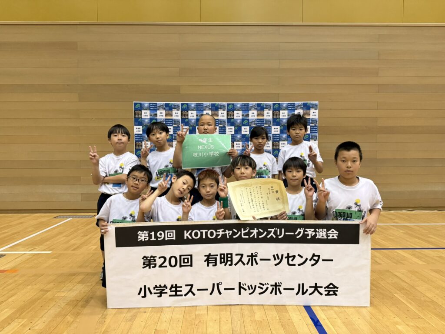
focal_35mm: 24
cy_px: 167
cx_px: 222
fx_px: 309
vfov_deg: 56.8
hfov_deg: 71.6
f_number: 1.78
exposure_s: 1/50
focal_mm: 6.76
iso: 500
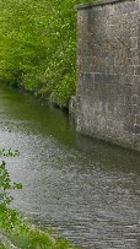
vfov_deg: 19.1
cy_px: 28
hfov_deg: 11.0
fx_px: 727
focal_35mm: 110
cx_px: 23
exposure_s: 1/80.5
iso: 50
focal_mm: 8.9
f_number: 6.3
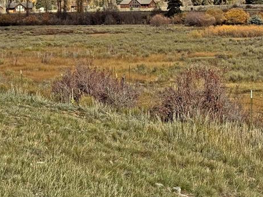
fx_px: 805
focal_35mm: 106
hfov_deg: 18.5
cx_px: 78
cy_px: 15
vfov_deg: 13.8
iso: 64
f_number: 1.78
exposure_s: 1/5848
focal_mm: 6.76
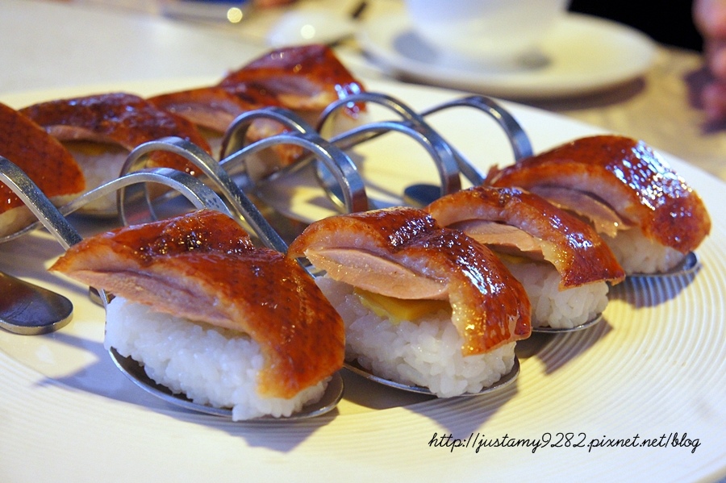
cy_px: 242
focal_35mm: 60
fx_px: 1209
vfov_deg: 22.6
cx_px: 363
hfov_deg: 33.4
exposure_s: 1/25
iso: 1600
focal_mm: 40
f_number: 6.3
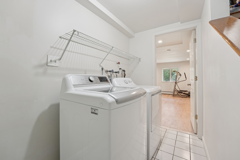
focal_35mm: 14
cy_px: 80
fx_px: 93
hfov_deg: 104.3
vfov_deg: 81.2
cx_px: 120
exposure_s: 1/10
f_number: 8
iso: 320
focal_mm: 14
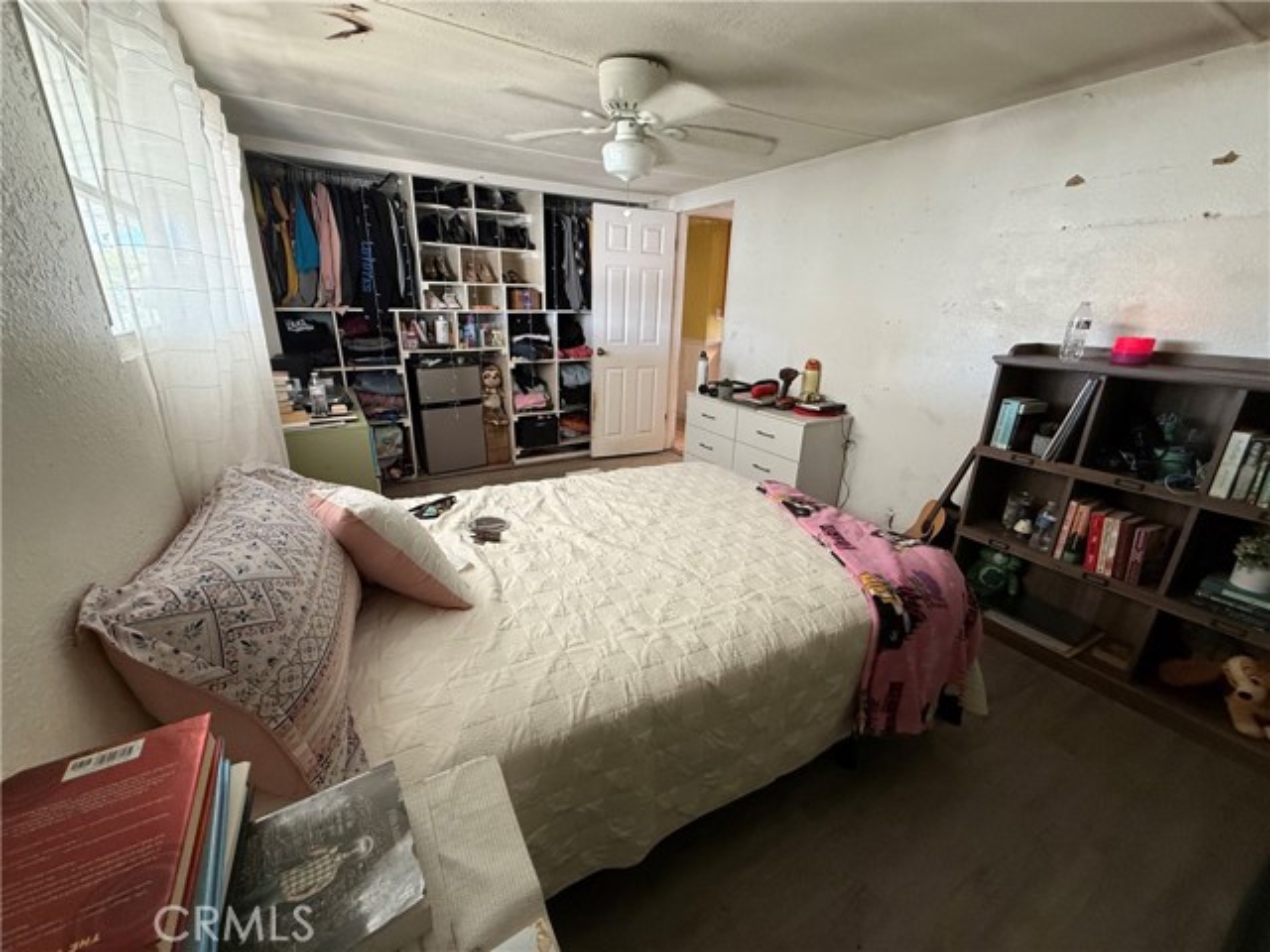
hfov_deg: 102.1
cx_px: 635
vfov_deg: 85.7
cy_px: 476
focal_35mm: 14
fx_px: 514
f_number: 2.2
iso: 400
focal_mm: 2.22
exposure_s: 1/60
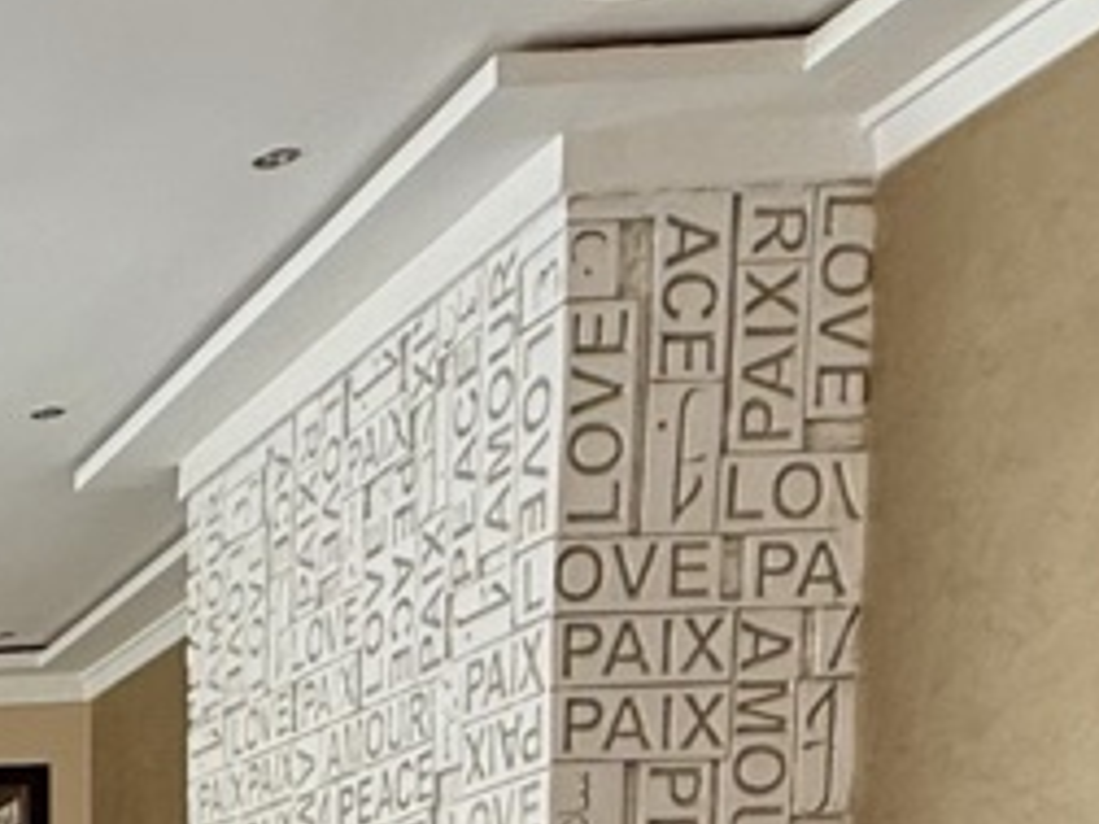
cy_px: 1399
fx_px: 2254
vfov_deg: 17.5
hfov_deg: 21.7
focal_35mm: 71
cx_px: -659
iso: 64
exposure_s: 1/99
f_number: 2.2
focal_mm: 2.22
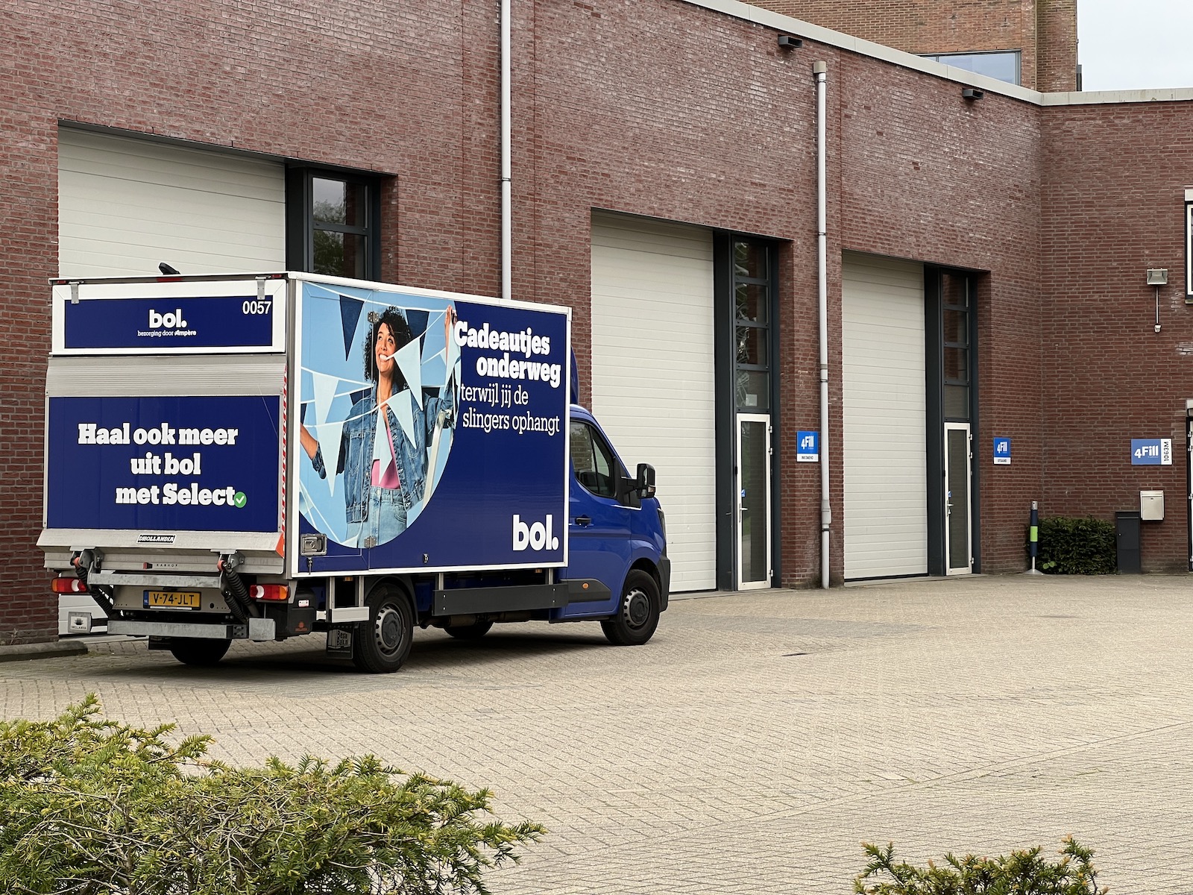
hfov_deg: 25.3
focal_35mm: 77
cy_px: 448
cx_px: 596
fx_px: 2654
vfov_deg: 19.1
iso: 32
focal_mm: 9
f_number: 2.8
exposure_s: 1/99
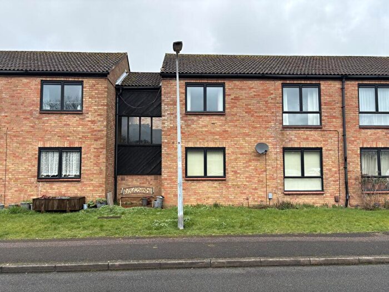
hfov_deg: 67.3
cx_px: 194
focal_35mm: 26
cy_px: 146
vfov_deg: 53.1
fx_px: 292
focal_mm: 5.96
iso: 50
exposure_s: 1/920
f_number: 1.6
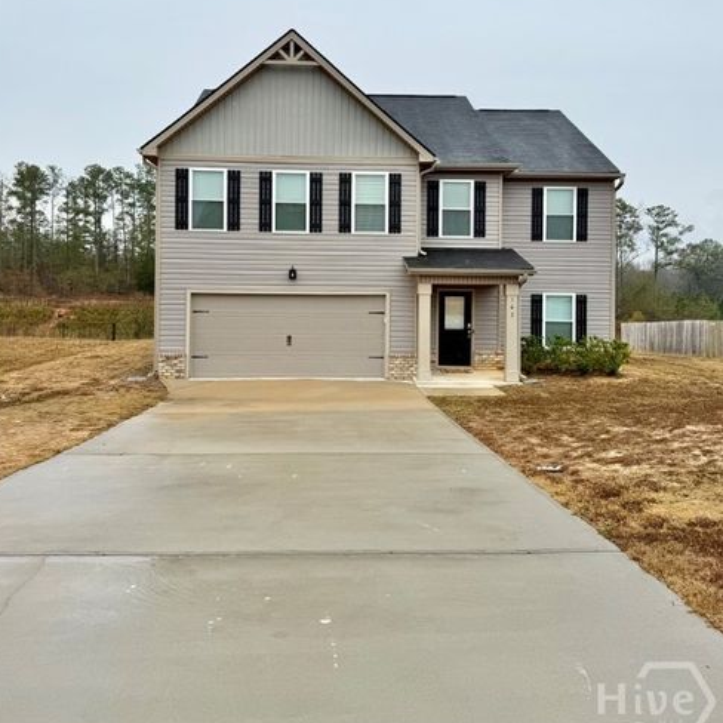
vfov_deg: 55.1
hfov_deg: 55.6
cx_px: 360
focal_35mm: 29
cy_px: 282
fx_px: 685
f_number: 1.78
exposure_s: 1/2299
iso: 80
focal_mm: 6.76
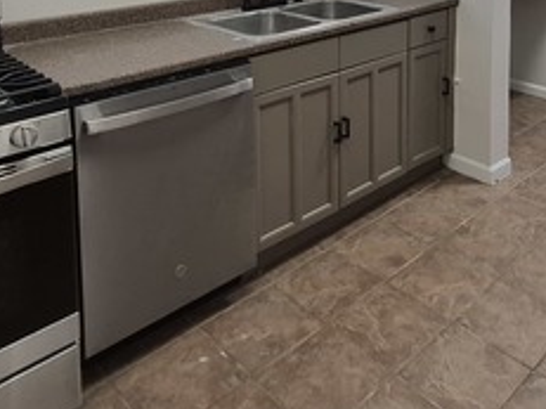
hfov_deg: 50.5
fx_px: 568
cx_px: 364
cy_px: -54
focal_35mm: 36
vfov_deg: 33.8
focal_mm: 1.74
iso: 125
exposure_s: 1/60
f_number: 2.2
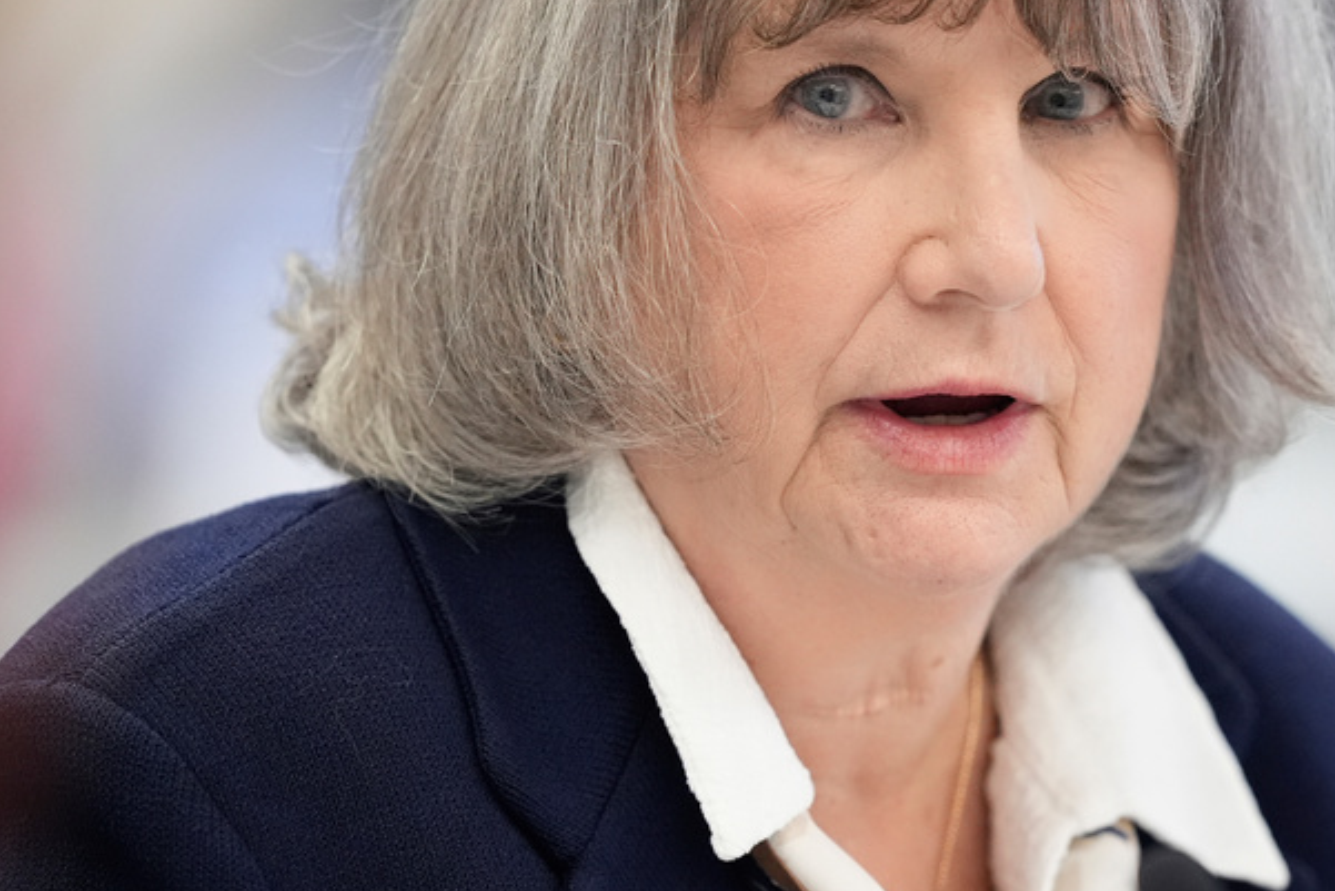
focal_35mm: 681
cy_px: 270
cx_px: 977
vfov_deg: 2.0
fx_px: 25258
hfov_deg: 3.0
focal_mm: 400
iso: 5000
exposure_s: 1/640
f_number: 2.8
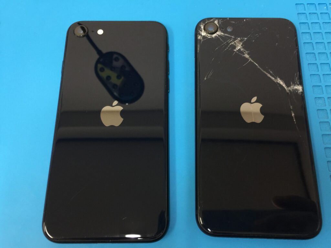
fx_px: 277
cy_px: 124
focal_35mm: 29
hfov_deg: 61.7
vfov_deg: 48.2
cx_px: 166
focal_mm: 4.15
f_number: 2.2
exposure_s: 1/15
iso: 64
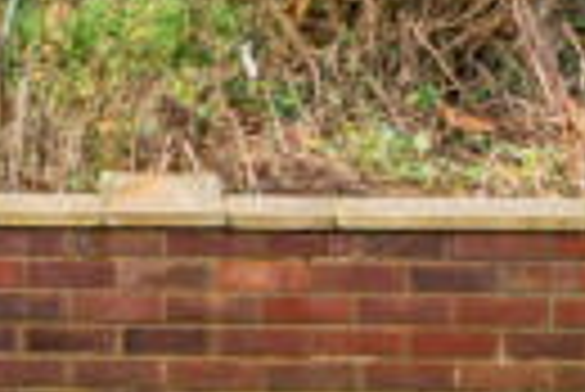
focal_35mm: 221
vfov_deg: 5.7
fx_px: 3595
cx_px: -86
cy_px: -937
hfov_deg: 9.2
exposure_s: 1/80
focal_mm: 28
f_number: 4.5
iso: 80
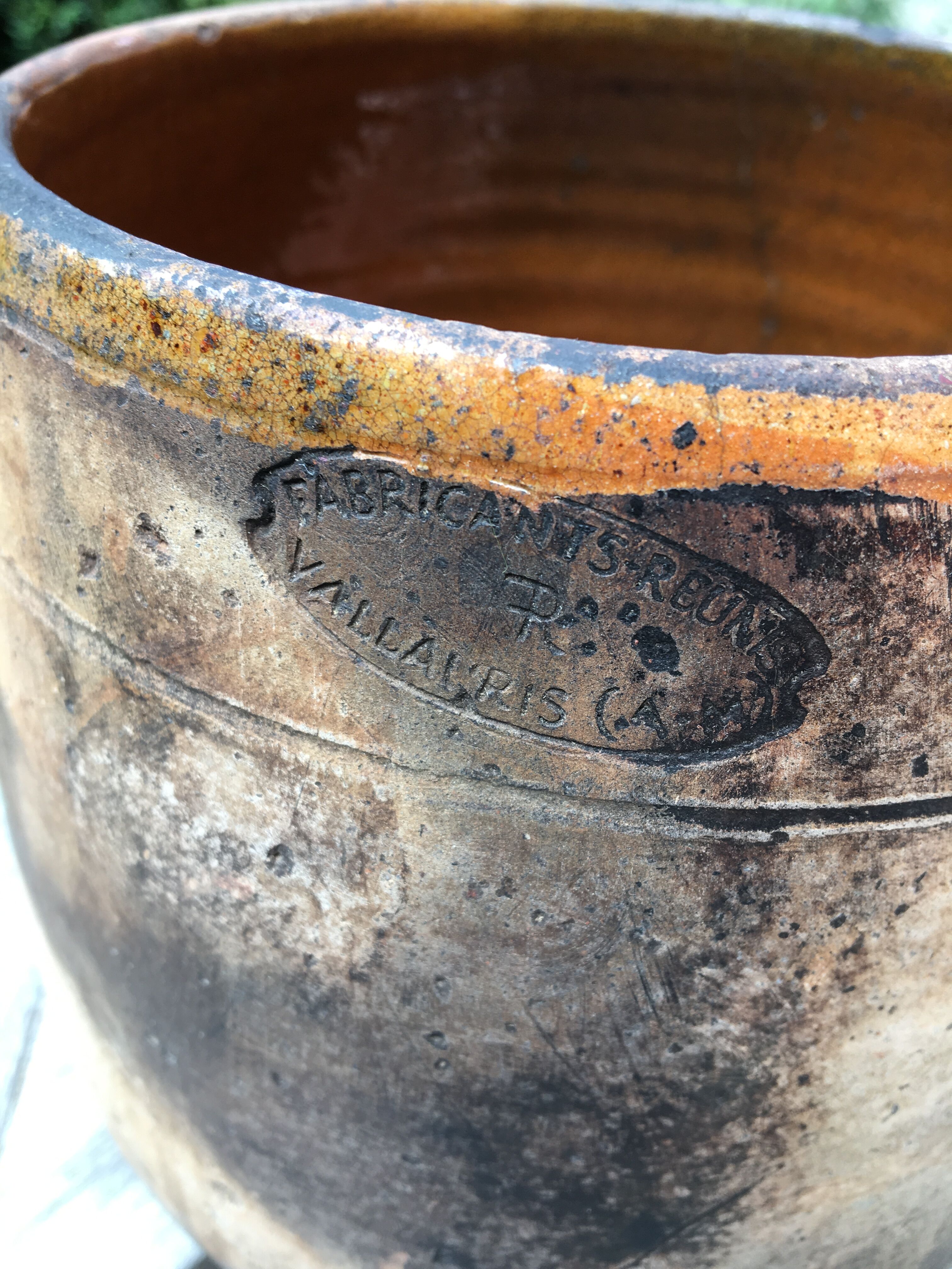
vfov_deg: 61.7
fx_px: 1063
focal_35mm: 29
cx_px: 476
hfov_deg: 48.2
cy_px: 634
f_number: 2.2
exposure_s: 1/100
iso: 25
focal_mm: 4.15
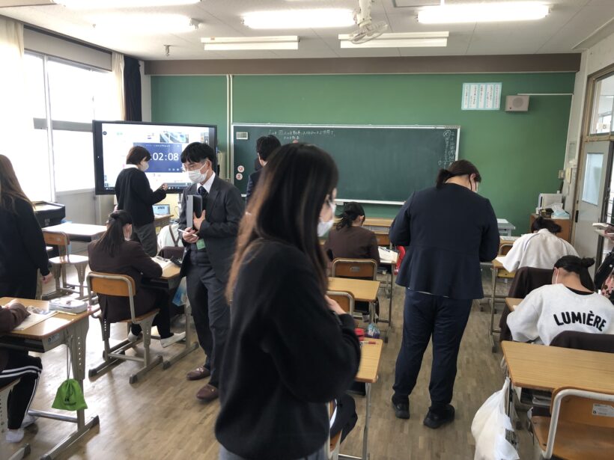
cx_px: 307
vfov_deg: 49.7
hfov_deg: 63.4
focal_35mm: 28
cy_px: 230
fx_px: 497
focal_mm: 3.99
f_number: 1.8
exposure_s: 1/120
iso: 100
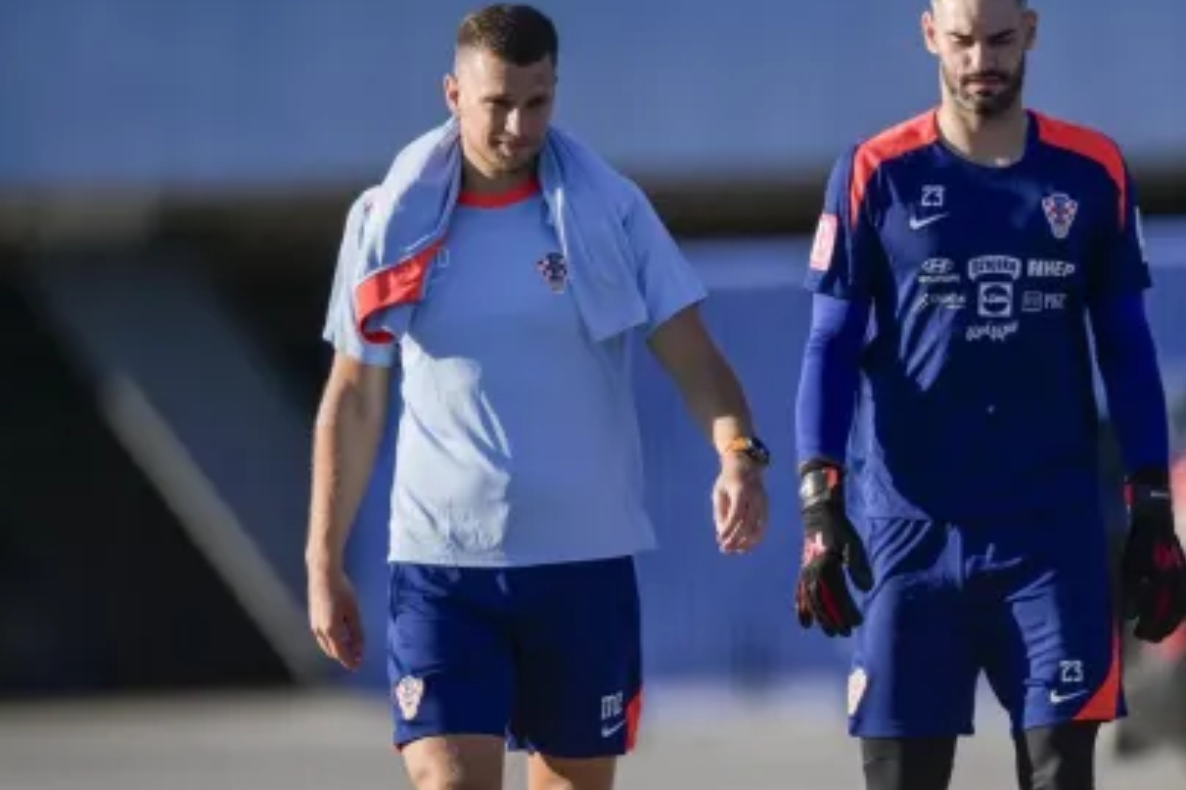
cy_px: 583
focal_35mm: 753
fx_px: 24796
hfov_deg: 2.7
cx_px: 986
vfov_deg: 1.8
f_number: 2.8
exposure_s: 1/3200
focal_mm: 400
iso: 100
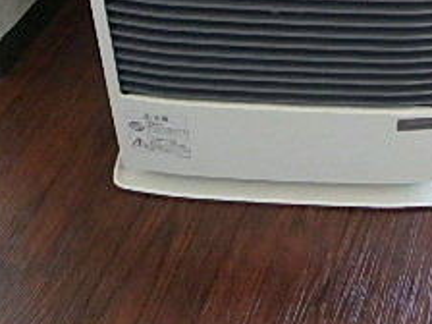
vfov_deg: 21.6
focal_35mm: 60
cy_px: -118
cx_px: 291
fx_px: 749
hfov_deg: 31.9
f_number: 3.5
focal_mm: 3.7
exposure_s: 1/30
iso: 320
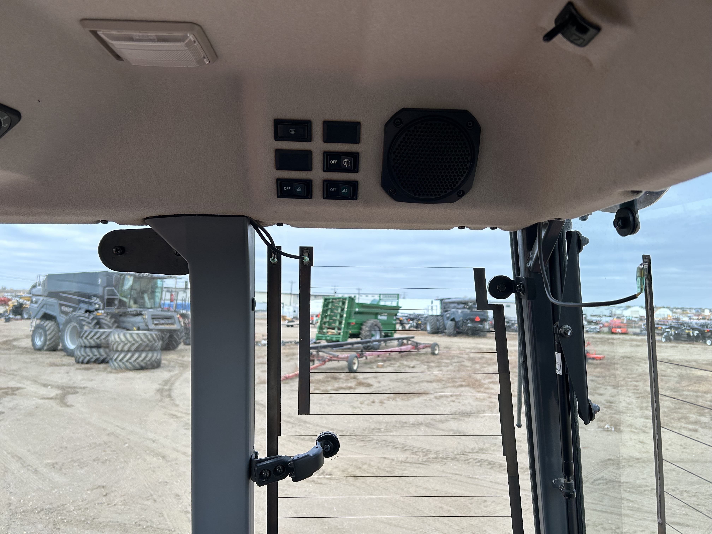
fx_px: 535
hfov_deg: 67.3
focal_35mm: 26
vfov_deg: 53.1
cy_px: 267
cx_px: 356
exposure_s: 1/840
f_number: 1.5
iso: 50
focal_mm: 5.7
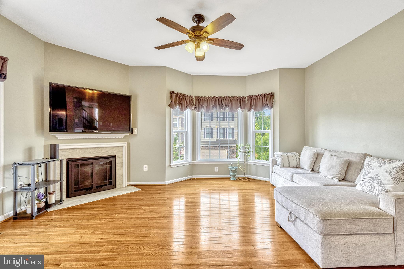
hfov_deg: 96.7
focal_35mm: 16
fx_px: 180
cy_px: 134
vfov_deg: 73.7
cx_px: 202
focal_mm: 16
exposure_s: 1/100
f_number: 7.1
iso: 1250
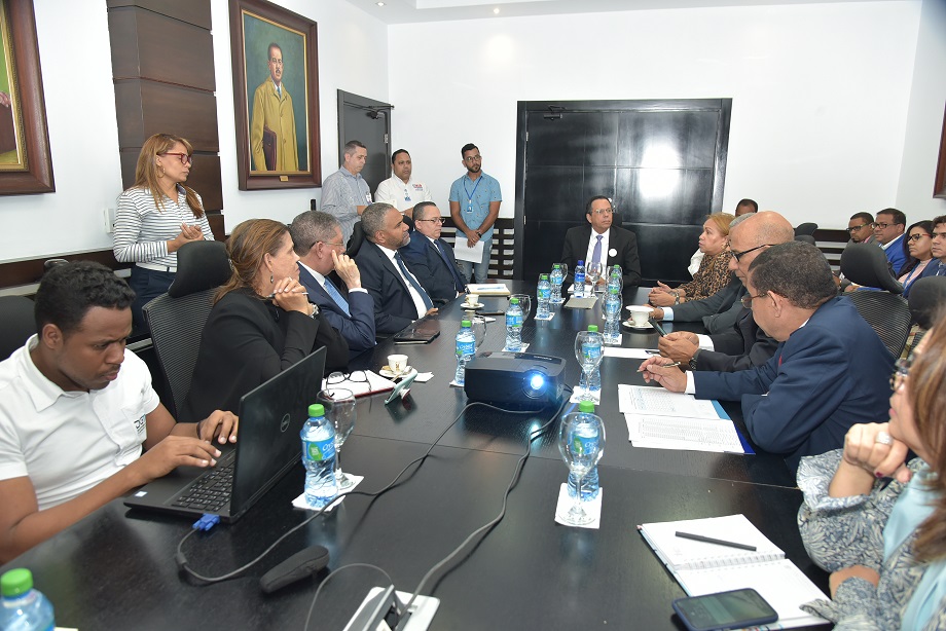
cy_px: 316
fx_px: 631
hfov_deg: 73.7
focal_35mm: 24
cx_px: 473
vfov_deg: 53.2
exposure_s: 1/80
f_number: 5
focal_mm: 24
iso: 1000
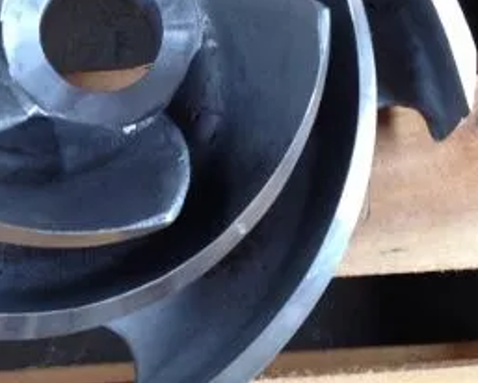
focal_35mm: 85
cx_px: 97
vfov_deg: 17.9
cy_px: 56
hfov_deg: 22.2
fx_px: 1203
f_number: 2.4
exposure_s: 1/20
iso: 100
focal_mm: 4.28
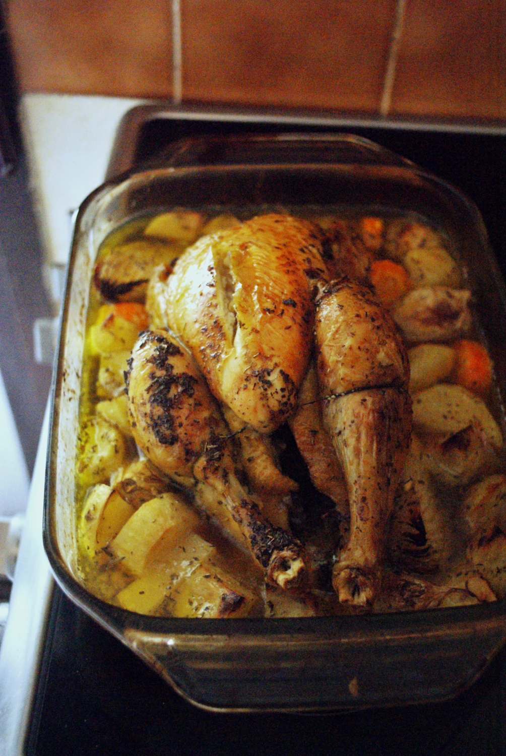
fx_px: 883
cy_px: 378
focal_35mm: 42
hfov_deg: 32.0
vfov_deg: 46.3
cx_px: 253
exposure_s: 1/100
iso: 3200
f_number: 3.2
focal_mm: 28
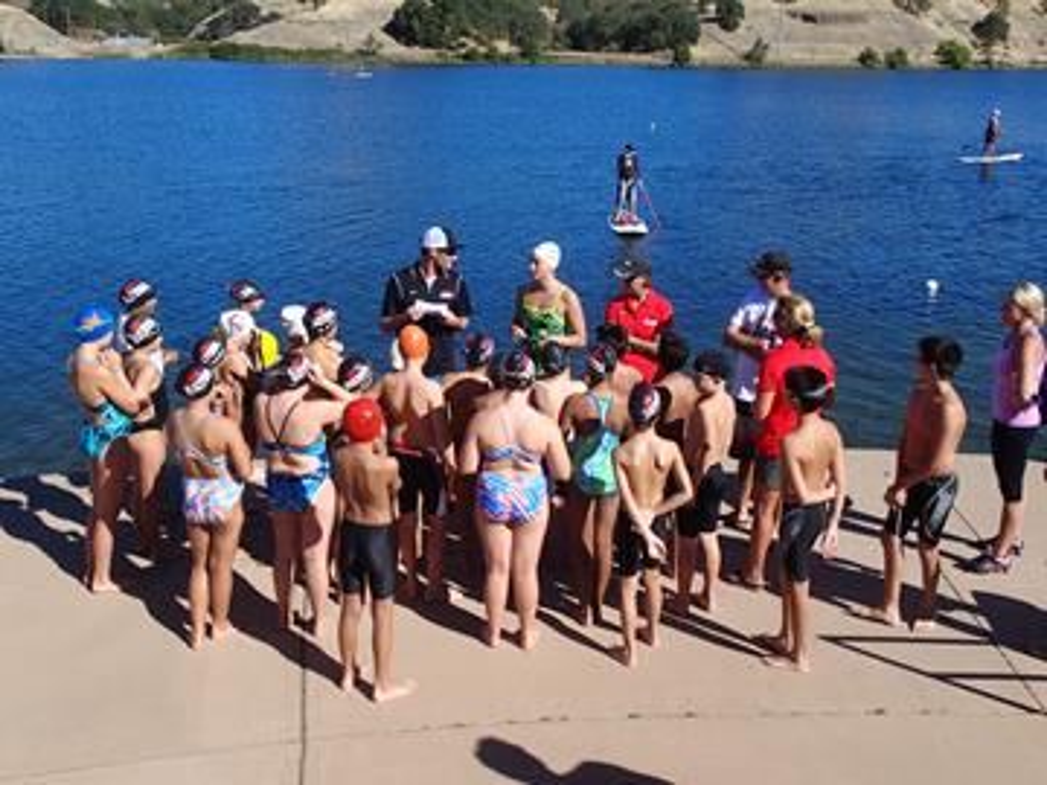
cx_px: 524
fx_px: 1059
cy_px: 392
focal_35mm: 35
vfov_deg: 40.7
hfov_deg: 52.6
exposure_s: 1/125
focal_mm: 6.42
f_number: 10
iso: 100
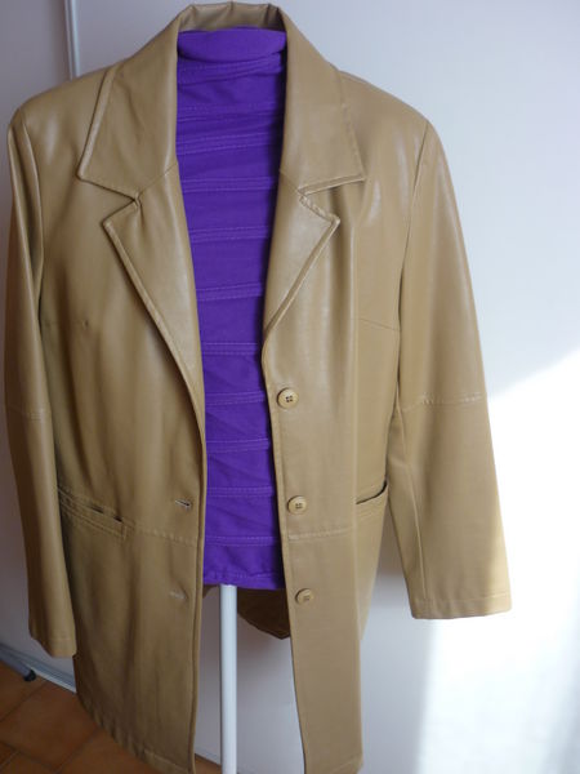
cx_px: 290
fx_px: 737
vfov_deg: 55.4
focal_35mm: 33
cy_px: 387
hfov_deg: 42.9
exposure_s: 1/50
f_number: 2.8
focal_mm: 5.5
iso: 100
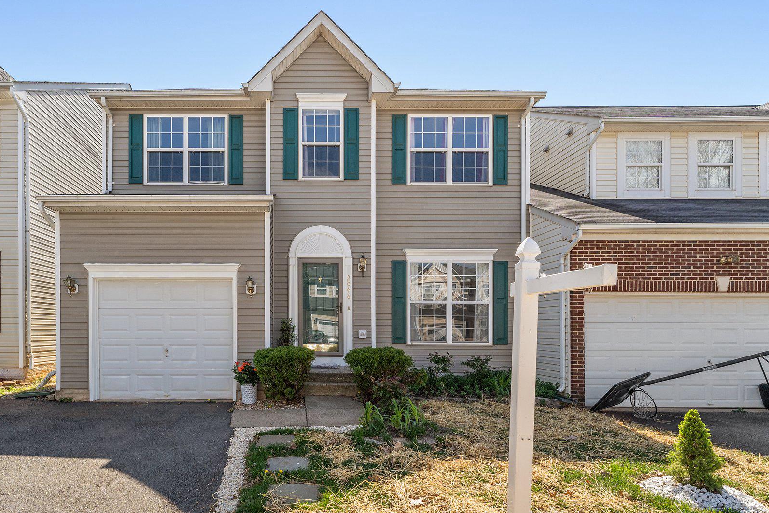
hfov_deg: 89.2
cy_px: 264
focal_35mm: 18
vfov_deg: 67.4
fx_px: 384
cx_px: 320
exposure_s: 1/800
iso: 640
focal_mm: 14
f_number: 8
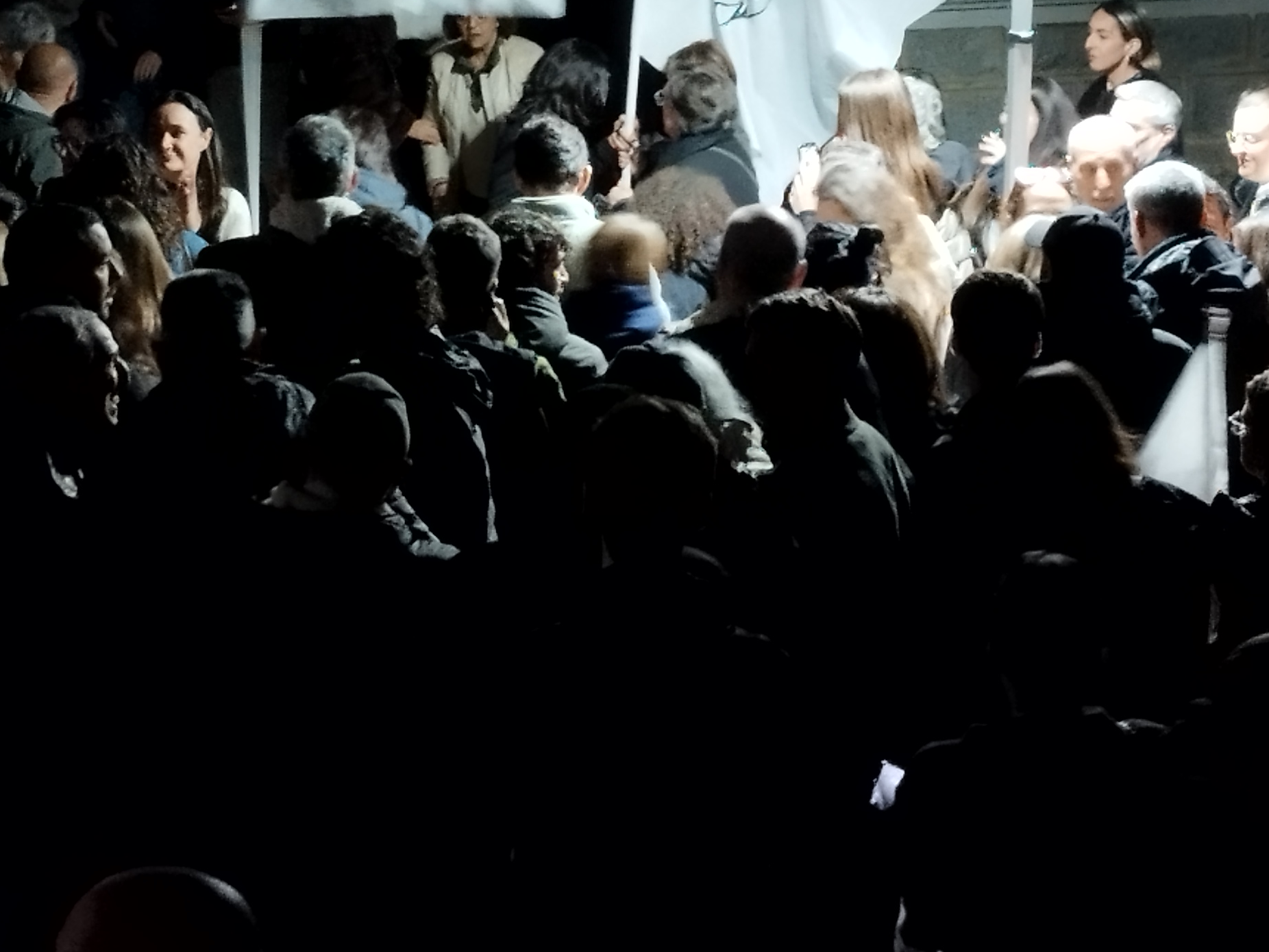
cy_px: -1
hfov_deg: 35.4
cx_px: 505
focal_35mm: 54
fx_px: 1980
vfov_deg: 25.7
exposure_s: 1/20
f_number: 1.89
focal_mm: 5.95
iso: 610
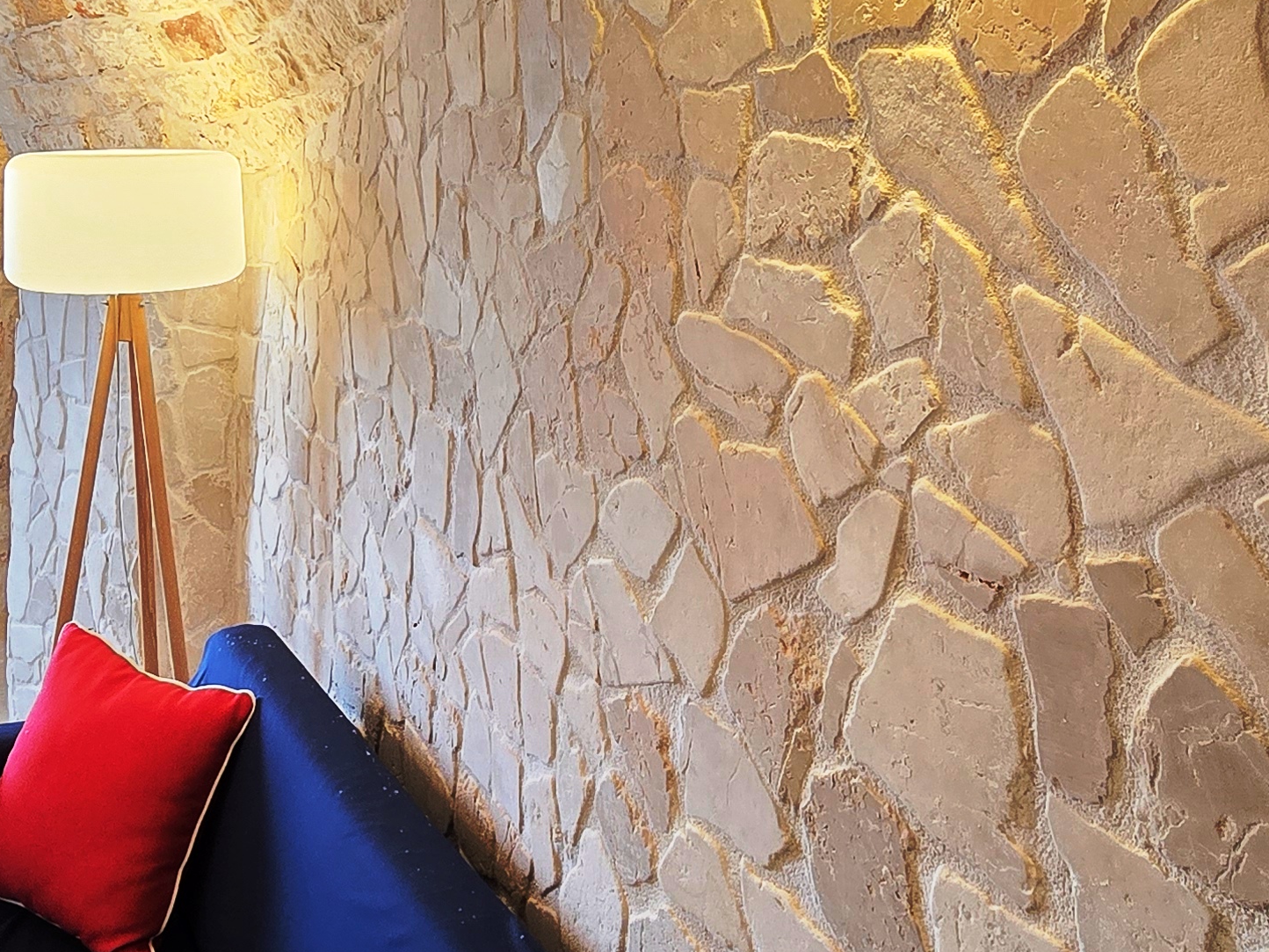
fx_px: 1320
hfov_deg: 51.3
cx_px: 608
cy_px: 213
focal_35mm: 36
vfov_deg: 38.4
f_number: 2.2
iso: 200
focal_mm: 2.2
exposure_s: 1/50
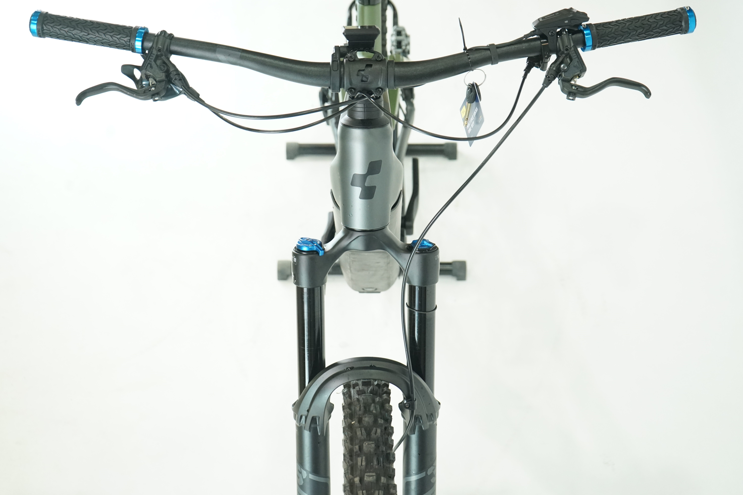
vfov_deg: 22.3
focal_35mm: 61
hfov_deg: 32.9
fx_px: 1259
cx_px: 372
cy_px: 248
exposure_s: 1/200
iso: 2500
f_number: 5.6
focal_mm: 61
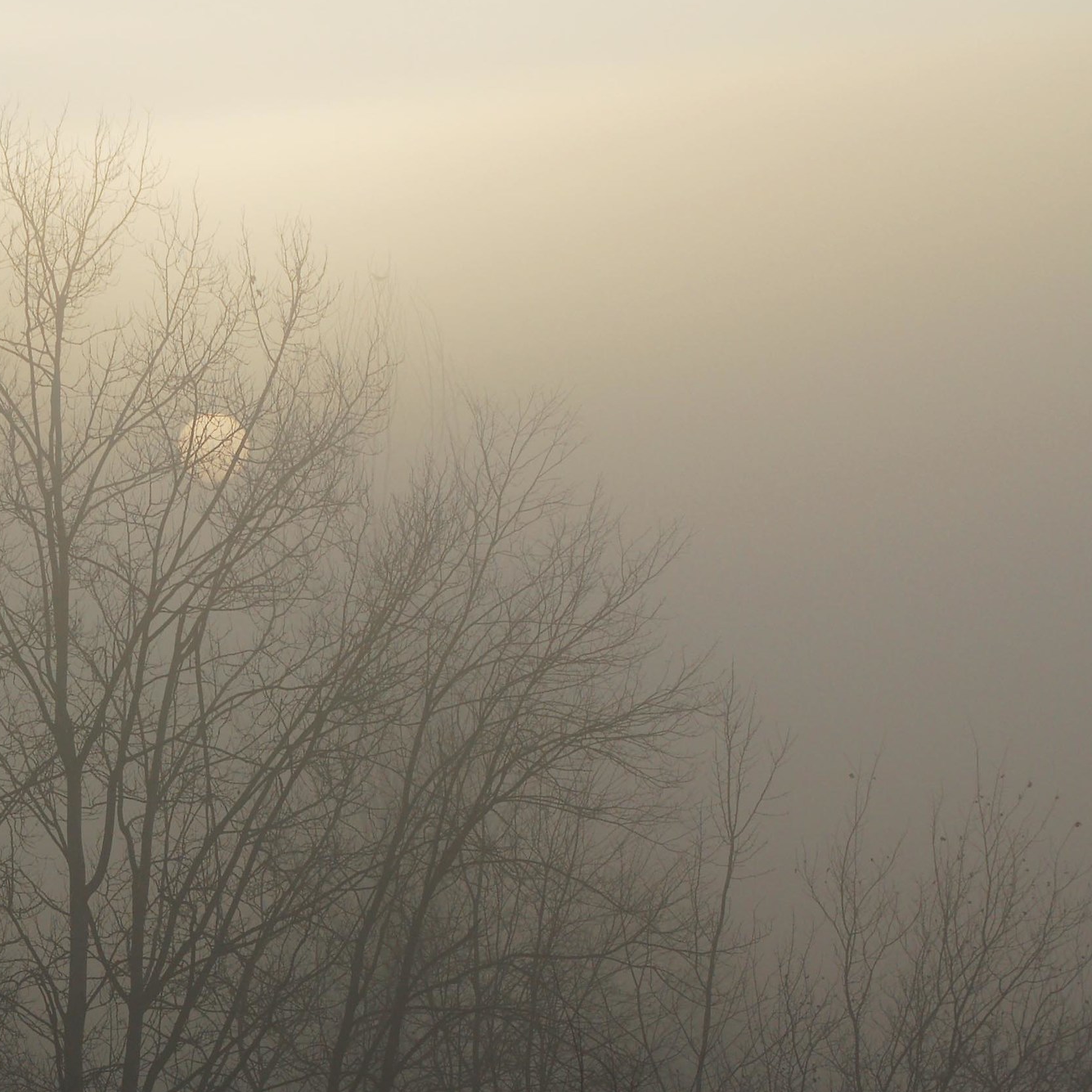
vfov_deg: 8.5
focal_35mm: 206
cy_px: 634
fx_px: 7352
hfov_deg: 8.5
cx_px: 215
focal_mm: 90
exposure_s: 1/1000
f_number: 5
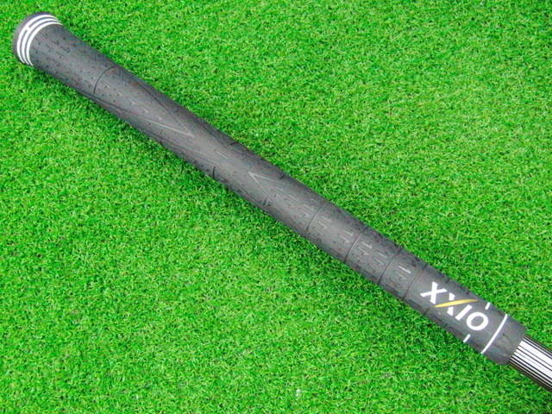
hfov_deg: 50.1
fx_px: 590
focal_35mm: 37
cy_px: 207
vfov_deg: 38.7
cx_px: 276
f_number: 3.6
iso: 3200
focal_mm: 6.42
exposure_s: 1/160
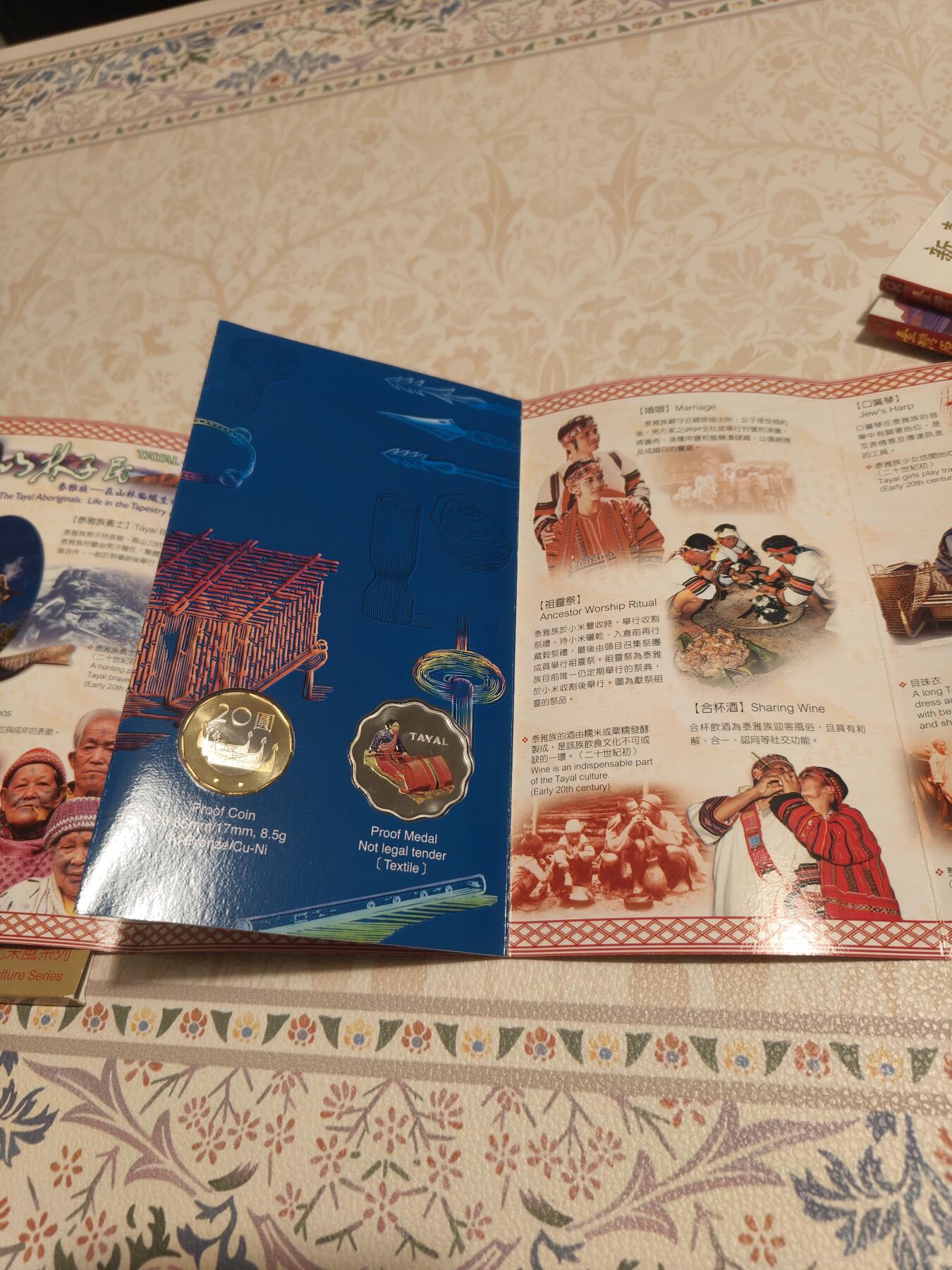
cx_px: 476
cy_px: 635
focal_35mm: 24
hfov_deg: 56.8
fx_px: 880
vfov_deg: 71.6
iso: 640
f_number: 1.8
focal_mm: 5.59
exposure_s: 1/50
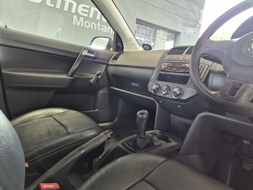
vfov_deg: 58.9
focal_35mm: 23
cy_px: 95
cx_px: 126
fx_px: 168
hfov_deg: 73.9
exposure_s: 1/100
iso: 400
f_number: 1.8
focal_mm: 5.4
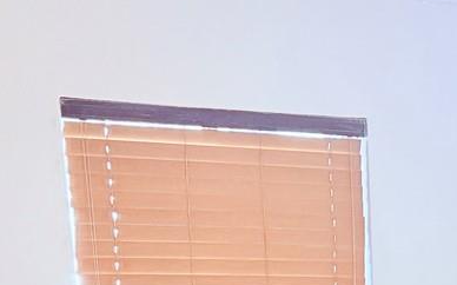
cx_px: 564
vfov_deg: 10.9
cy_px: 631
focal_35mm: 105
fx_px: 1307
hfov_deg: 18.7
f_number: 1.78
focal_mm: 6.76
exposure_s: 1/60
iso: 320
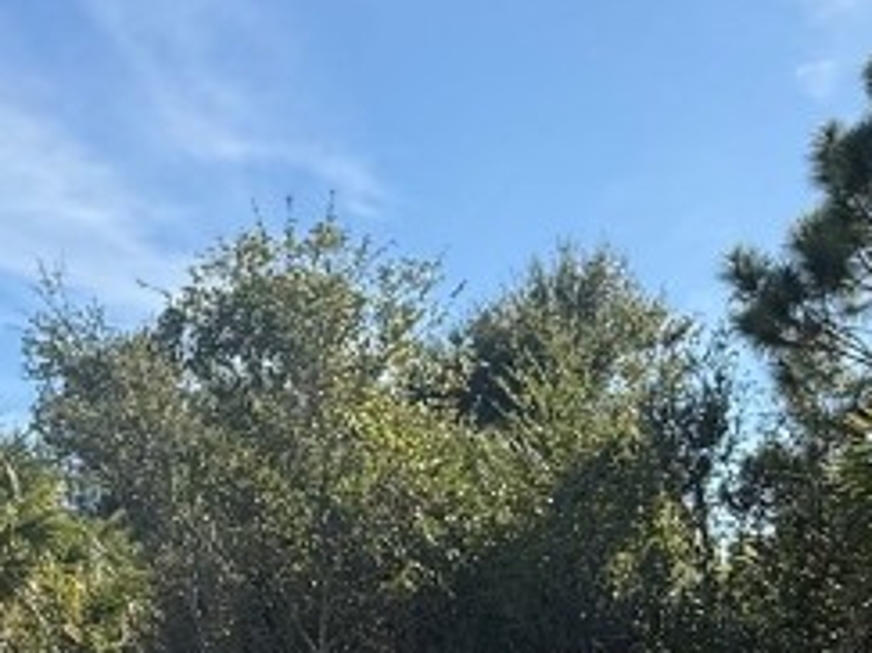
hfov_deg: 32.5
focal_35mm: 59
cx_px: 309
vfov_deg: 24.5
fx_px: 1486
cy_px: 506
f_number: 2.2
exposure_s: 1/1656
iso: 50
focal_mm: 2.22
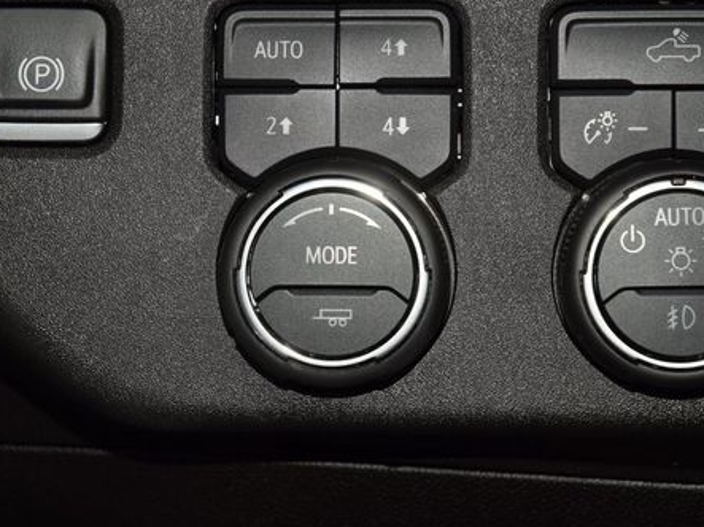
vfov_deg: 10.2
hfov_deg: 13.5
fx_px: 2968
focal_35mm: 146
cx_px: 338
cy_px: 207
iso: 100
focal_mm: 70
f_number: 8
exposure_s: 1/125
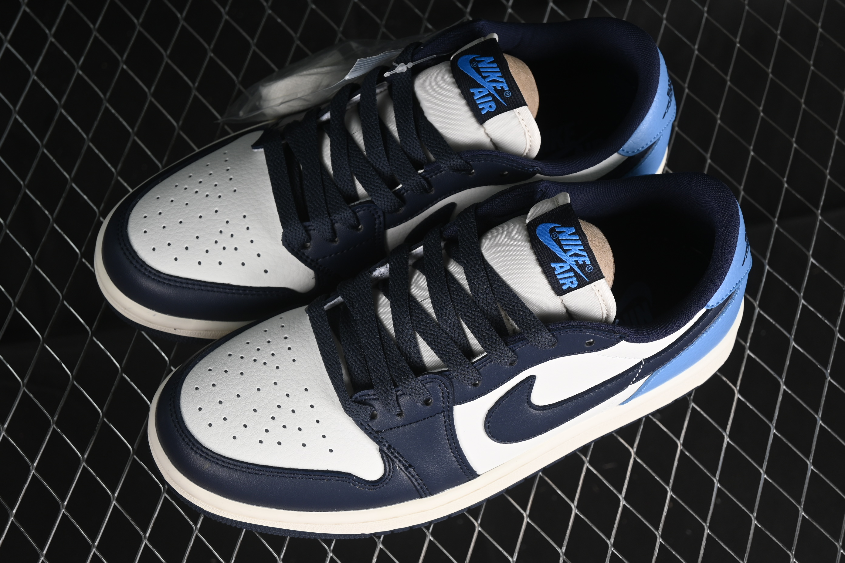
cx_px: 422
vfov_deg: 18.2
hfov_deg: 27.0
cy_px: 282
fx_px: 1760
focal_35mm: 75
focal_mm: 50
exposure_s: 1/60
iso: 160
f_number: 6.3
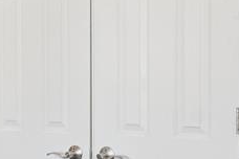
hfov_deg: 19.8
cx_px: 20
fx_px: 670
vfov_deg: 13.6
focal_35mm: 101
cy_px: 73
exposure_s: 1/100
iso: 800
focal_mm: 18
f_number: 9
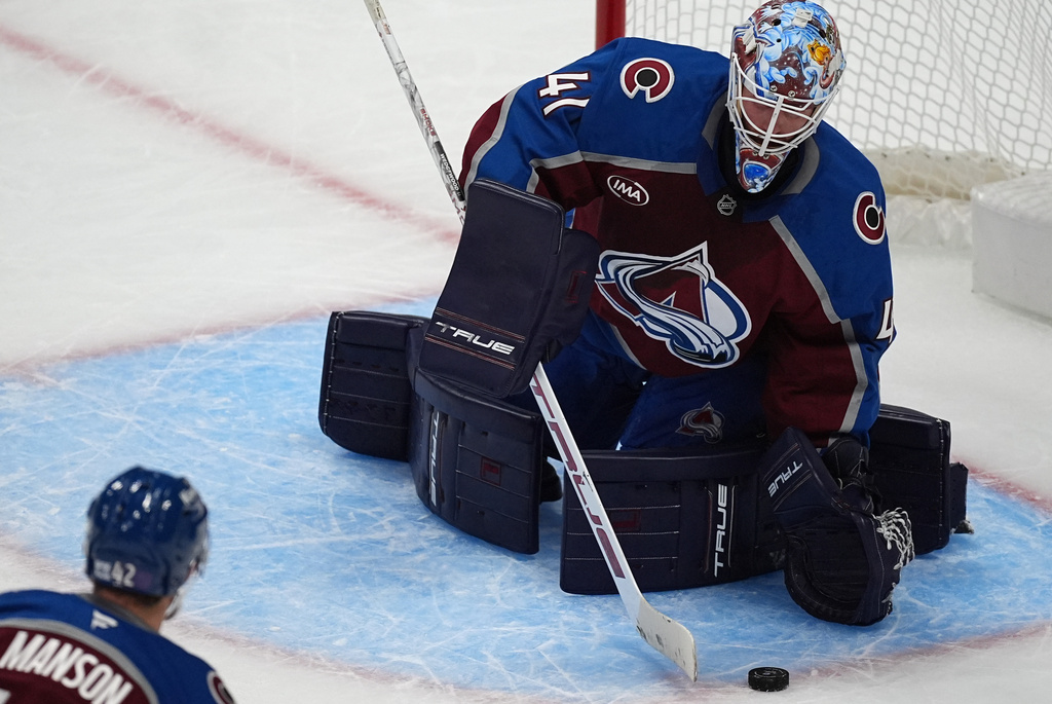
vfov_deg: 1.5
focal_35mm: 900
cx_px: 526
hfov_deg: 2.3
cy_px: 352
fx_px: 26326
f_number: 4
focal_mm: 600
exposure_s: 1/2000
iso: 2500
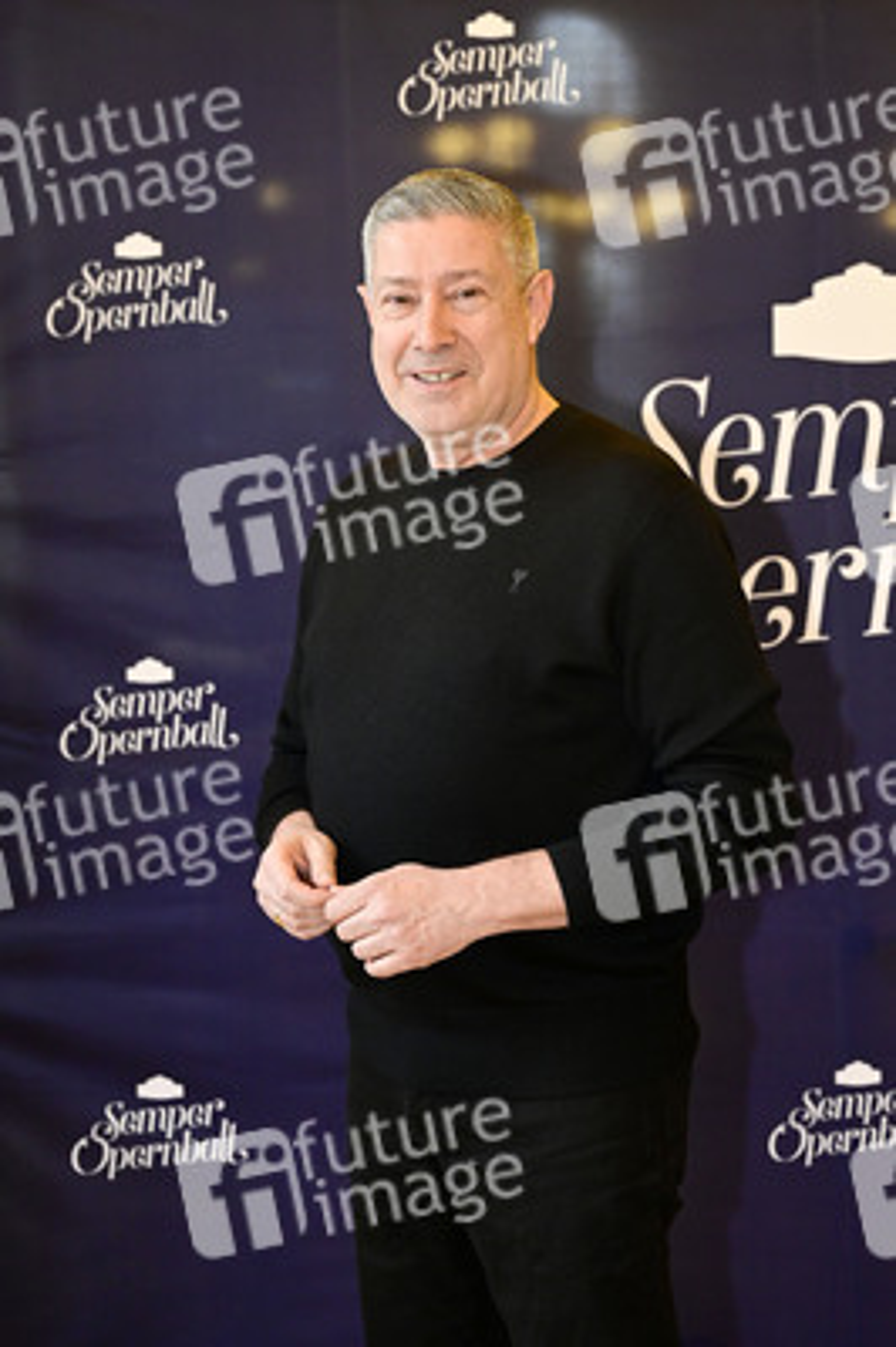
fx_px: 2393
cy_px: 674
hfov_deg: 21.2
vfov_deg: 31.4
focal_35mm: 64
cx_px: 448
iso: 3200
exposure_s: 1/200
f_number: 5
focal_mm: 64
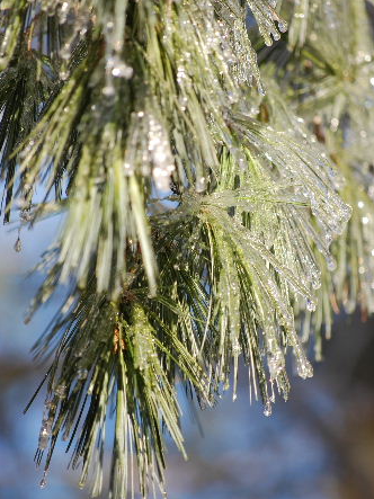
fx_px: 4699
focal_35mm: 326
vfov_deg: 6.1
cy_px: 242
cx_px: 186
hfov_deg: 4.6
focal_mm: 200
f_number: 7.1
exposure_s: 1/125
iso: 200
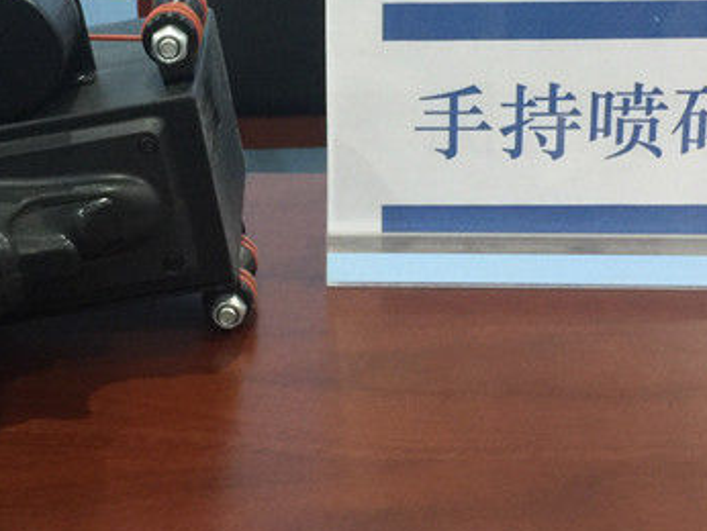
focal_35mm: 67
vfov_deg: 21.8
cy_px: 143
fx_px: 1369
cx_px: 274
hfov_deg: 28.9
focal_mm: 4.15
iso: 100
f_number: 2.2
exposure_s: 1/10
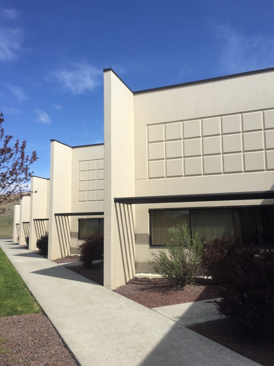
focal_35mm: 30
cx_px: 141
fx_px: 317
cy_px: 186
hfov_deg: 46.8
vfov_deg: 60.0
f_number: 2.2
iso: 32
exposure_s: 1/2198
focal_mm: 4.15
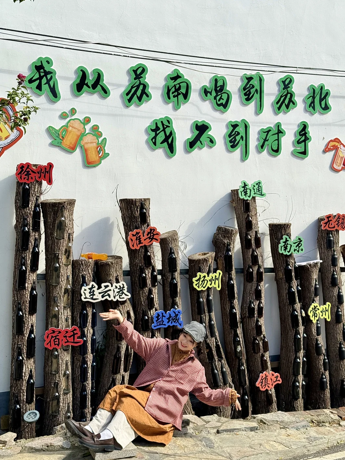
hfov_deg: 29.7
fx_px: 651
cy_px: 230
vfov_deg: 38.9
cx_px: 175
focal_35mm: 49
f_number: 1.78
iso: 80
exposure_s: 1/3704
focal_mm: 6.76
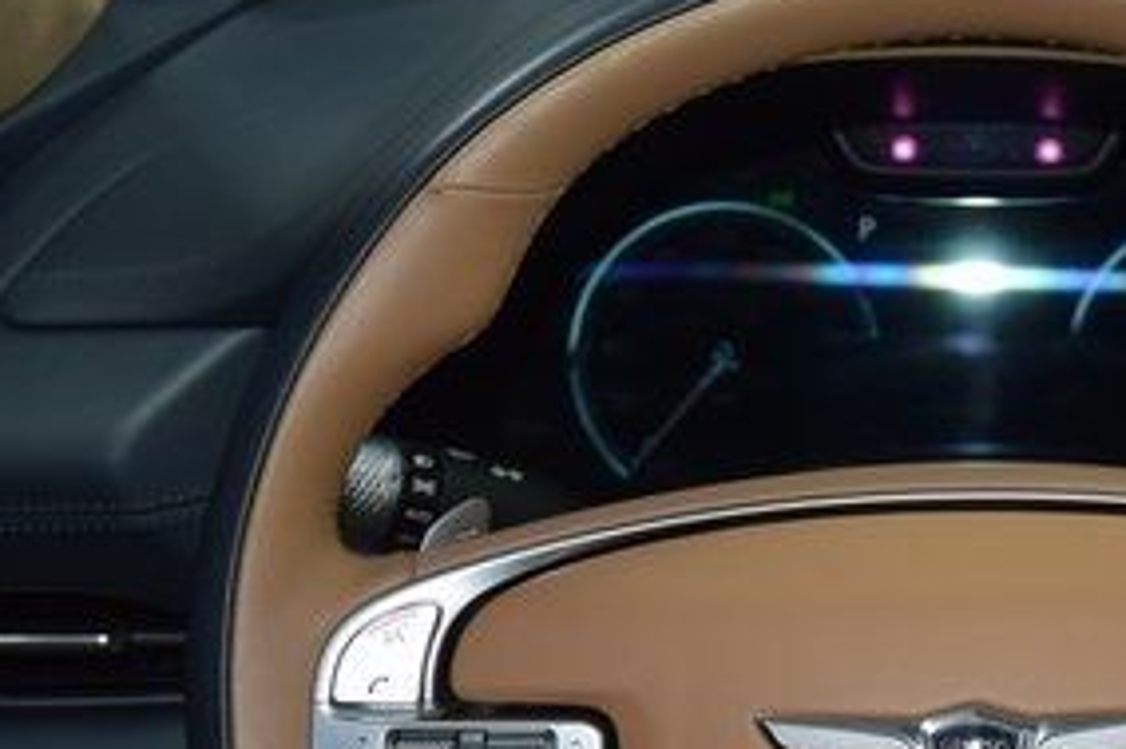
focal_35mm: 98
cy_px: 727
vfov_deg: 13.8
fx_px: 3067
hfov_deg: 20.5
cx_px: 971
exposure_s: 1/60
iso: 720
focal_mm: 29
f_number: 3.8
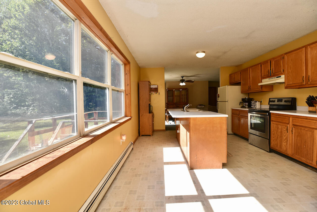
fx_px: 150
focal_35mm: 17
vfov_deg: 70.5
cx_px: 158
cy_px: 106
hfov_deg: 93.2
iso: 160
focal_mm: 17
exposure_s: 1/125
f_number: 5.6
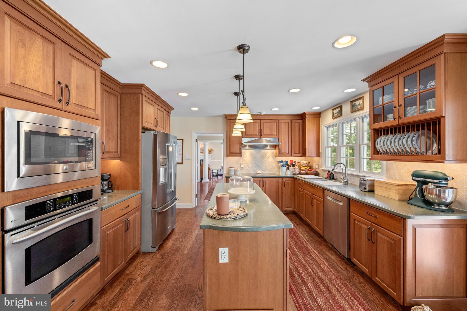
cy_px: 156
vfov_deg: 81.2
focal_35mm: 14
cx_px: 234
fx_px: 182
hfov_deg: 104.3
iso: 400
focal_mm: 14
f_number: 7.1
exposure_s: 1/13
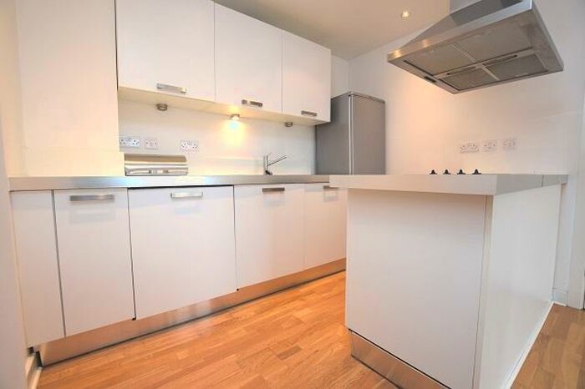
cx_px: 292
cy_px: 194
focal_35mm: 15
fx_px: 244
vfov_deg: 77.3
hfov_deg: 100.4
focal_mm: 10
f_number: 5.6
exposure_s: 1/125
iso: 800
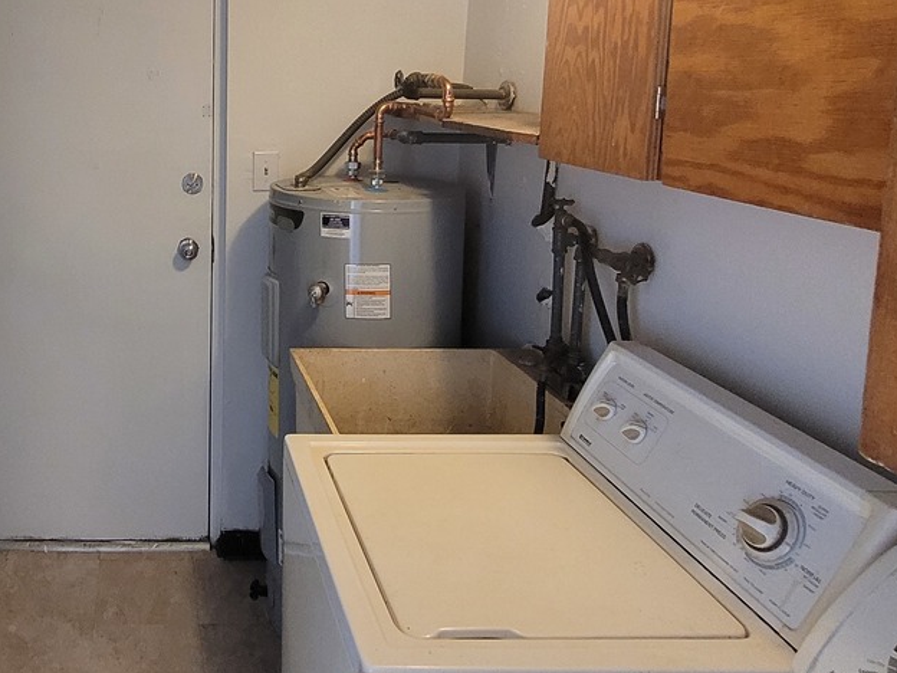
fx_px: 777
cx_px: 134
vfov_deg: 45.3
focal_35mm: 30
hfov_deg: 54.2
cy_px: 177
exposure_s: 1/60
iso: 400
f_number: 2.2
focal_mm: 1.74
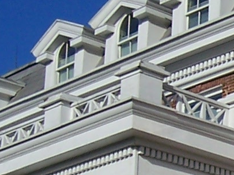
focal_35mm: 193
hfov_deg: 9.9
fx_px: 1304
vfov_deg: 7.6
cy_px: 212
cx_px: 367
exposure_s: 1/1000
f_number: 5.6
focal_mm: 5.6
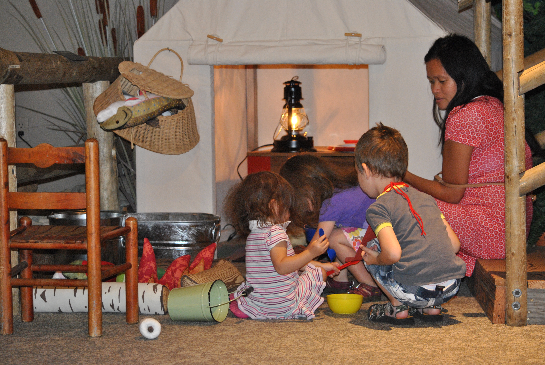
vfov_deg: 13.5
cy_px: 182
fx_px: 1546
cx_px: 272
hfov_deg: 20.0
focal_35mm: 102
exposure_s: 1/60
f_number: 4.5
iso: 800
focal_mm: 68
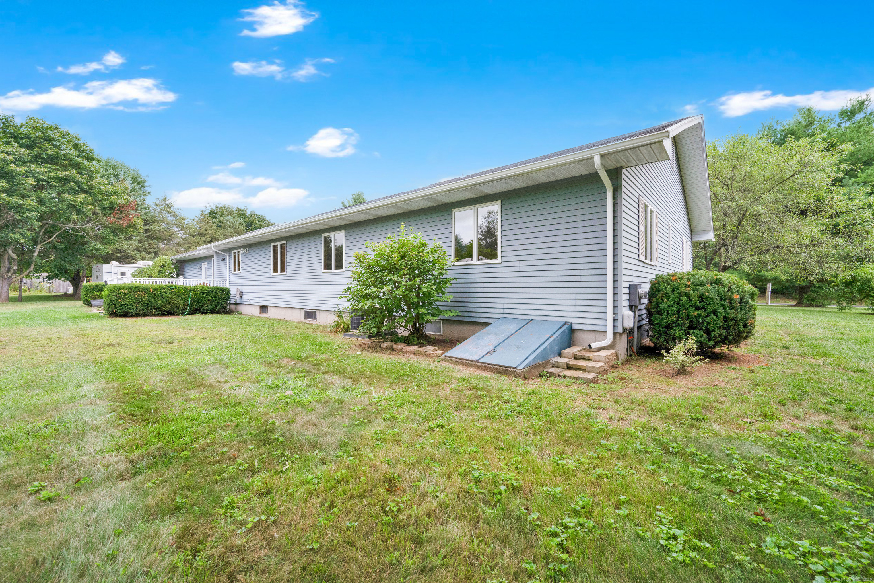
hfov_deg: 104.3
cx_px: 437
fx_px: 340
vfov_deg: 81.2
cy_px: 292
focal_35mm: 14
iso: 640
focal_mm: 14
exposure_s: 1/500
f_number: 9
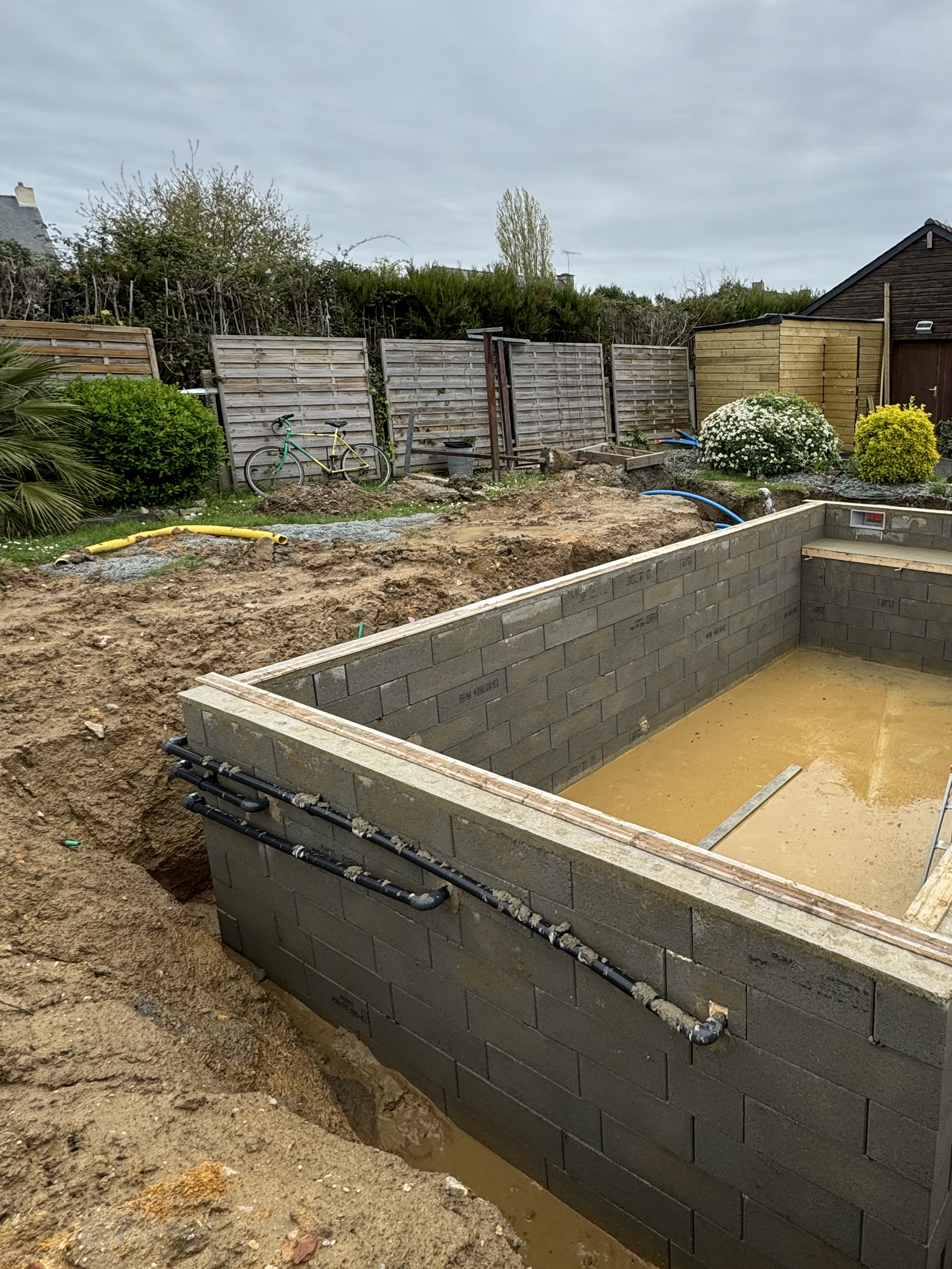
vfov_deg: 73.8
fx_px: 843
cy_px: 588
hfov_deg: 56.3
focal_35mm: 23
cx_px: 702
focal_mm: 2.22
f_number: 2.2
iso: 50
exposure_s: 1/1346
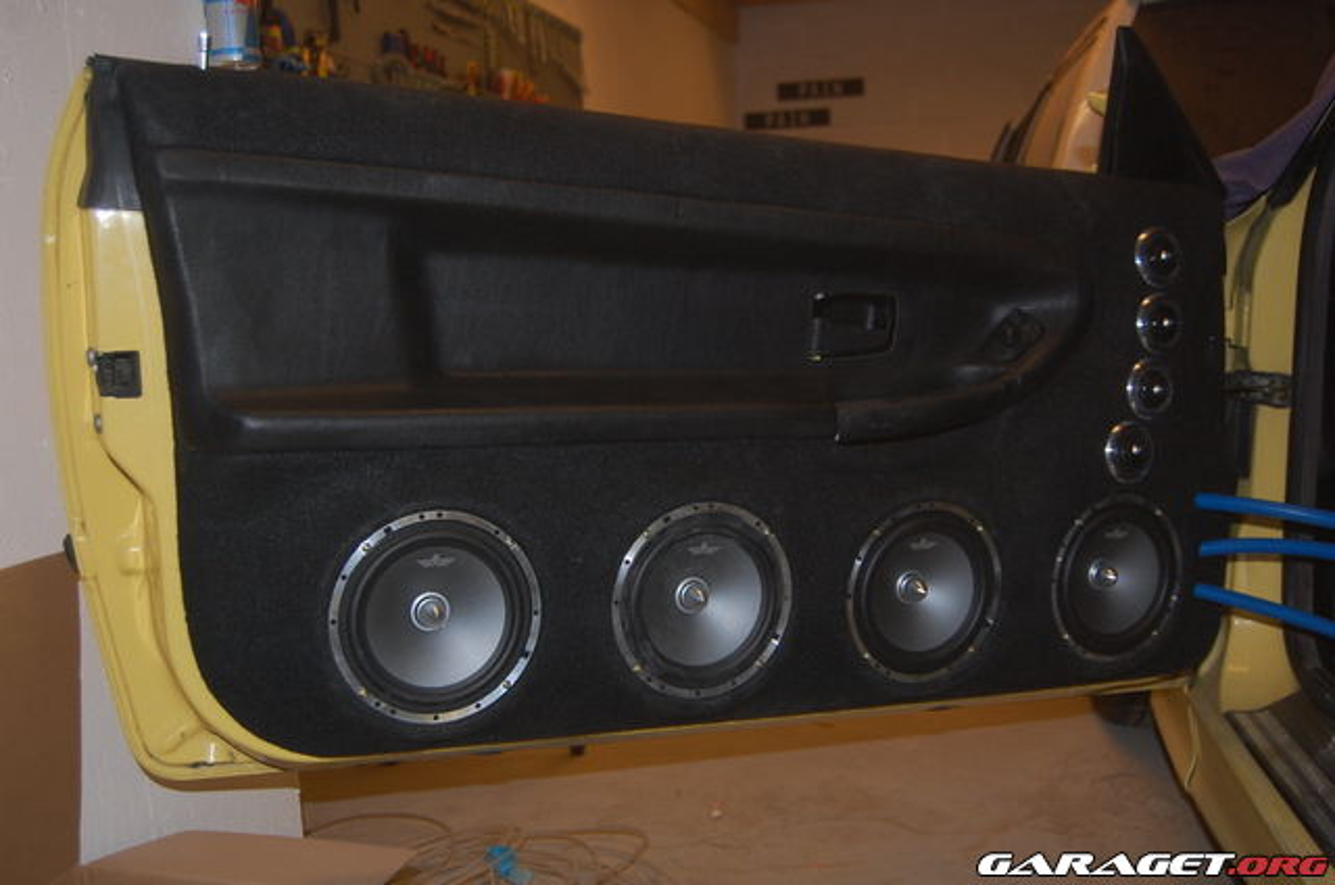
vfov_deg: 36.7
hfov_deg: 53.2
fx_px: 1332
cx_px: 668
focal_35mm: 36
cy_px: 442
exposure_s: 1/60
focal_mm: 24
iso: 400
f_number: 4
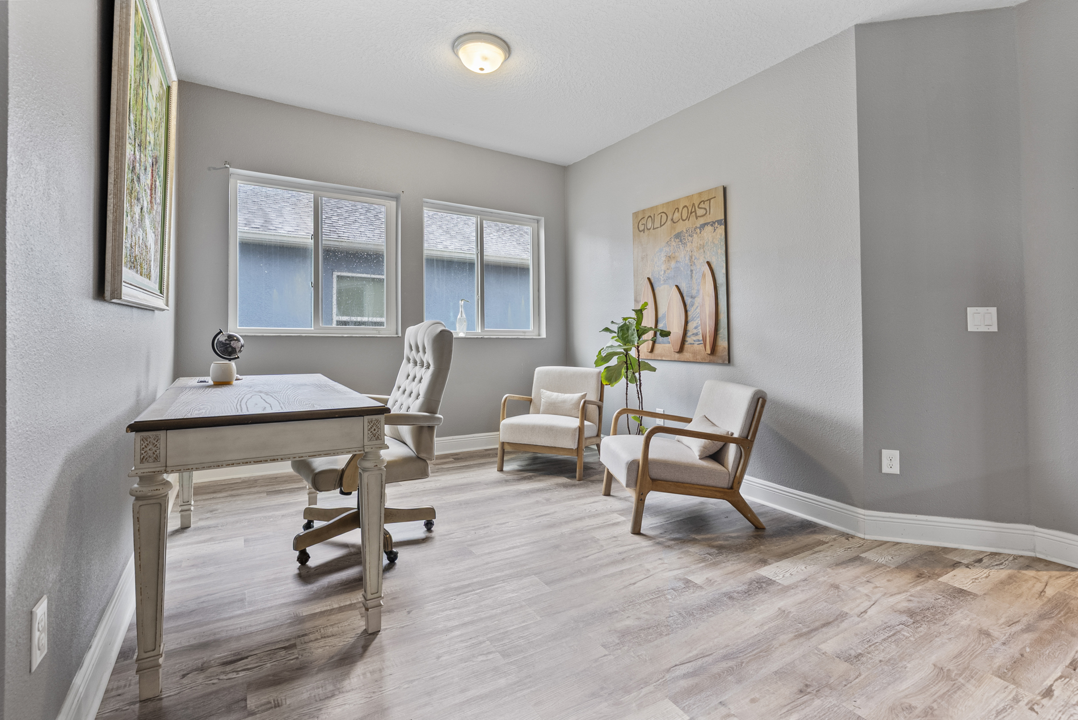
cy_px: 360
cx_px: 539
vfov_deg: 73.8
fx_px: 479
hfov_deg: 96.7
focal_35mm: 16
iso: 250
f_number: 9
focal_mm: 16
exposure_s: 1.3
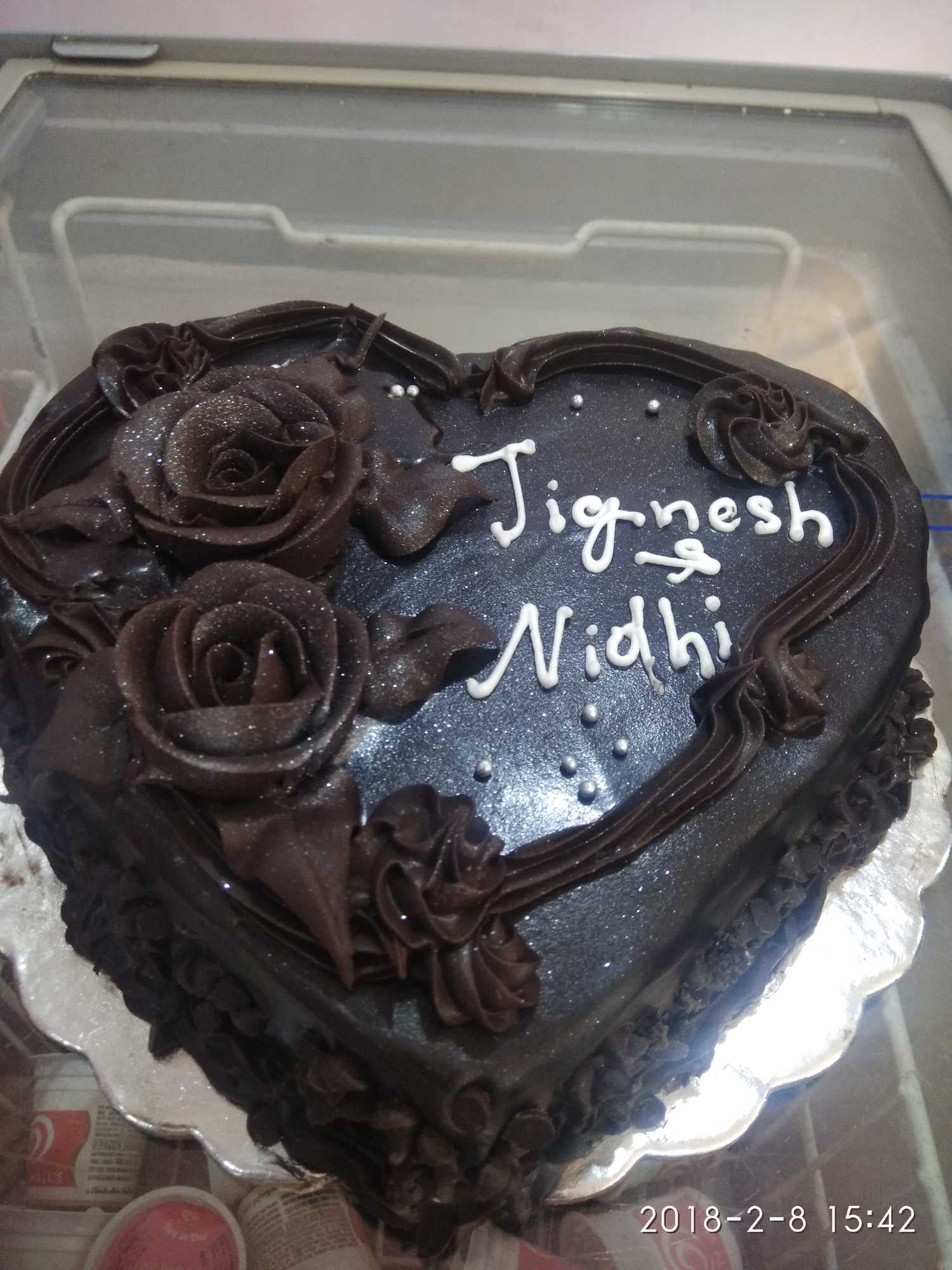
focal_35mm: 21
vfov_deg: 79.0
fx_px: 770
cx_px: 476
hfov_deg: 63.4
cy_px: 635
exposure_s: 1/25
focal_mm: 3.57
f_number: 2
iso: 400
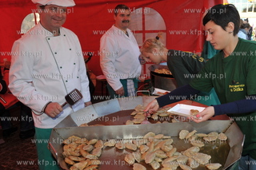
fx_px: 213
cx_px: 157
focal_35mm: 30
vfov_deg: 43.6
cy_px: 86
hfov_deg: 61.3
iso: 400
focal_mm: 24
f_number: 9
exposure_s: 1/100
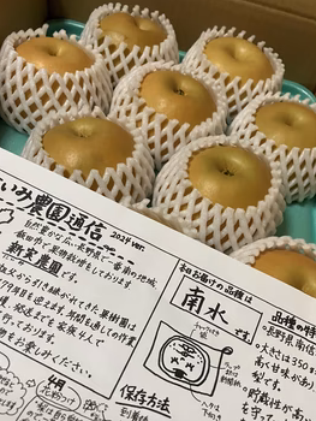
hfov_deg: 44.2
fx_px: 389
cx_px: 157
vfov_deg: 56.6
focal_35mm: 32
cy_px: 237
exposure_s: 1/40
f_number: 1.8
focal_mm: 3.99
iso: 400
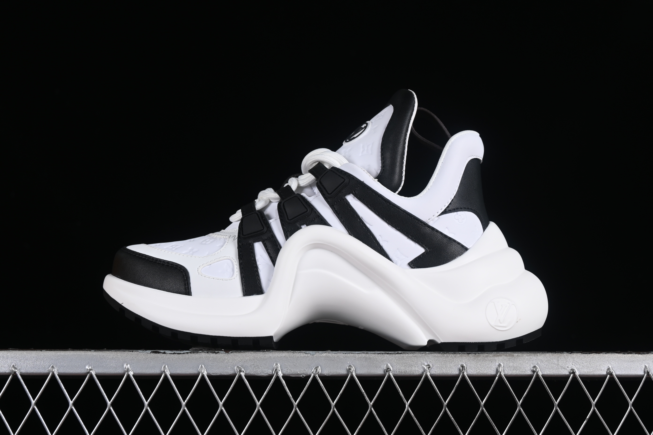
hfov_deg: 27.0
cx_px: 326
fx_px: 1360
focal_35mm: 75
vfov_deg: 18.2
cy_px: 218
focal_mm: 50
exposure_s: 1/80
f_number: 8
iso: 160
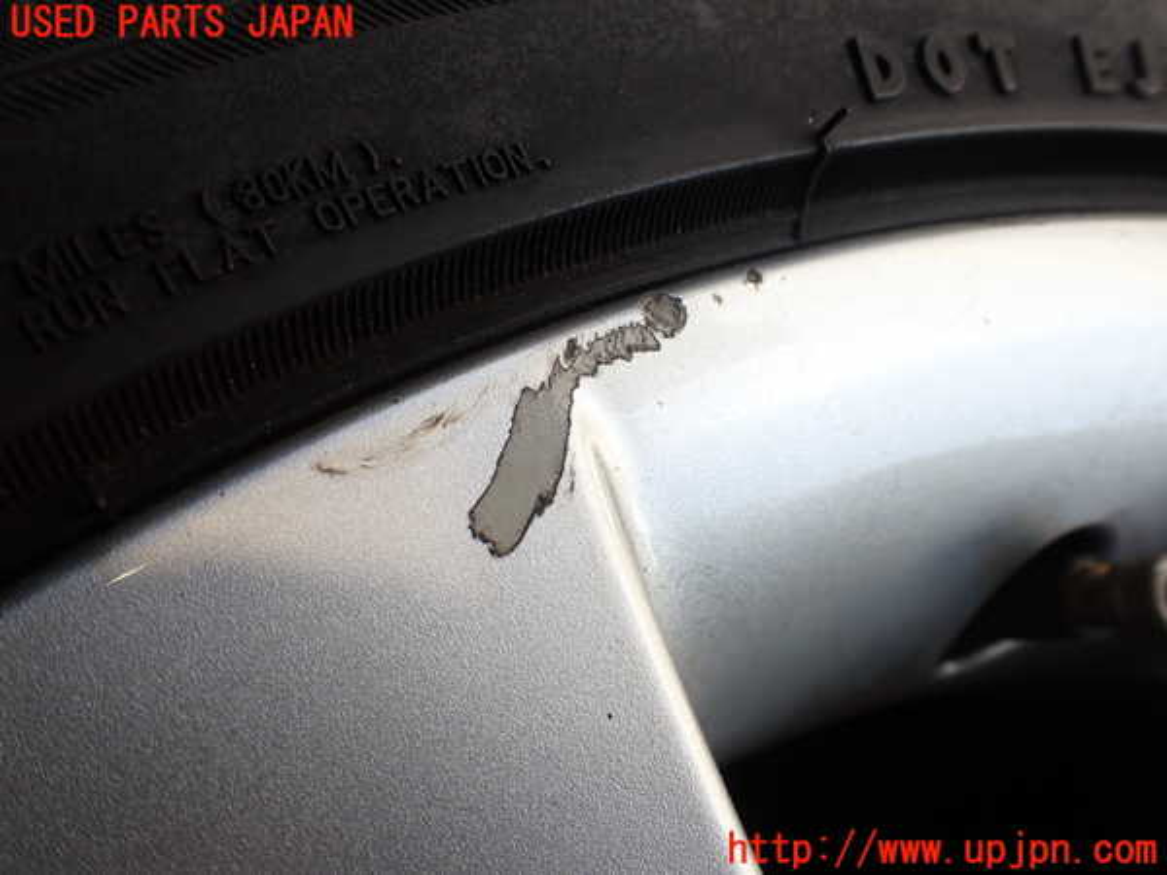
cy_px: 438
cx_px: 584
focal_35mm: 30
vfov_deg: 46.8
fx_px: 1011
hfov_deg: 60.0
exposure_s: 1/125
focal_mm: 5.4
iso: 100
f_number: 3.2
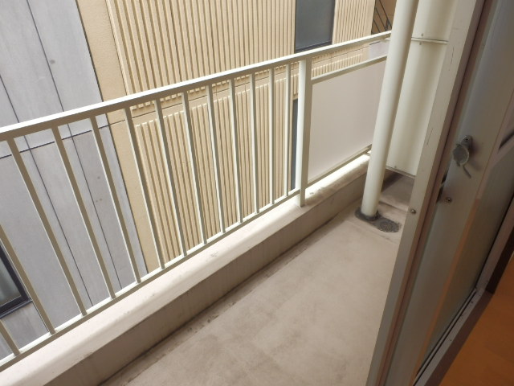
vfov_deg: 56.8
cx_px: 257
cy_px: 193
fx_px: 356
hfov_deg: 71.6
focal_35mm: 24
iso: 125
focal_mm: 4.2
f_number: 3
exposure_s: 1/30
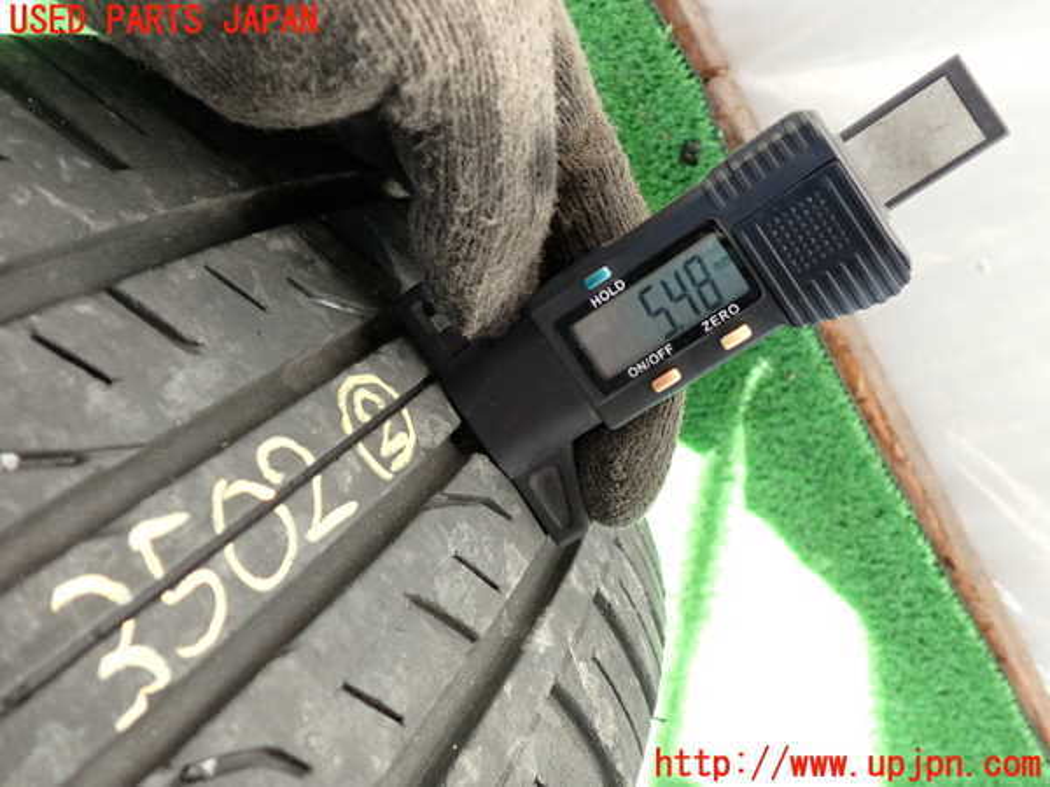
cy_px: 394
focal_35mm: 32
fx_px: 971
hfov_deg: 56.8
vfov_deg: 44.2
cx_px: 525
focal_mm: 5.79
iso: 320
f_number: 2.4
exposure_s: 1/125
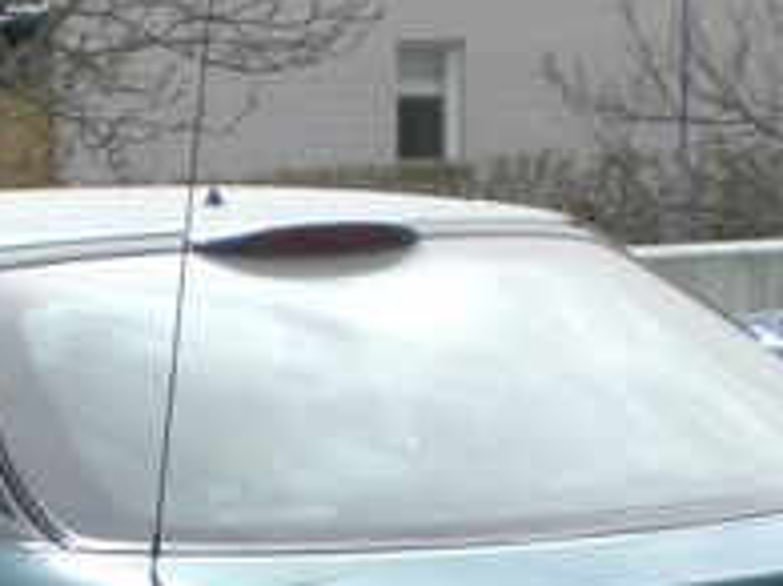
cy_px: 694
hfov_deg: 15.7
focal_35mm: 125
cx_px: 209
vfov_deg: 11.6
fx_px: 2826
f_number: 3.1
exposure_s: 1/400
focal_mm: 6.3
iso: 50
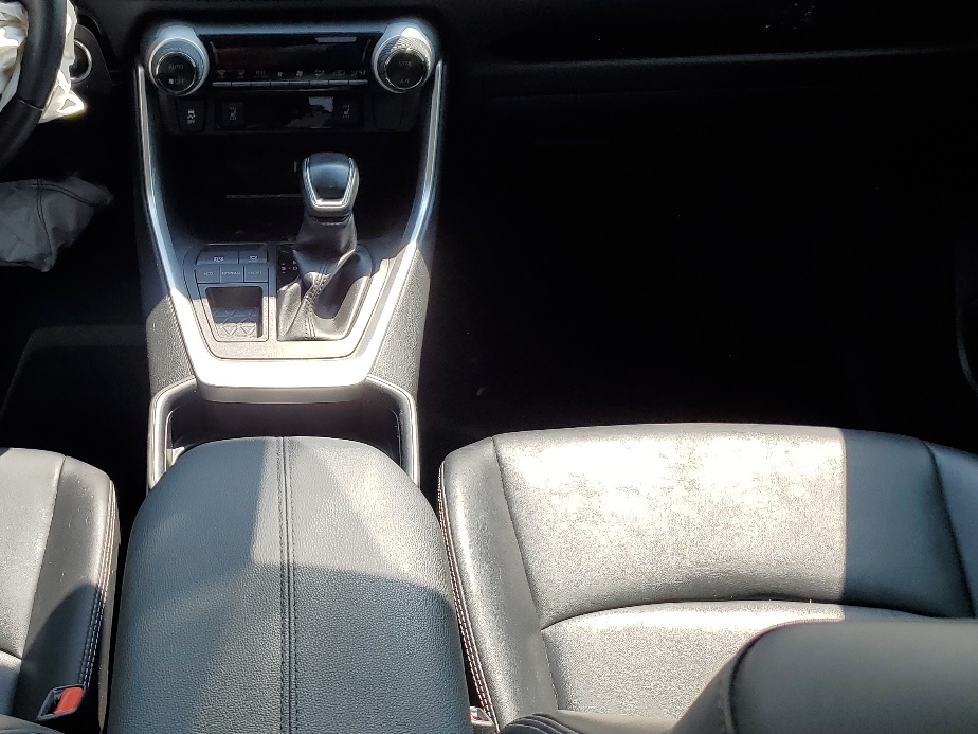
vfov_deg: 32.2
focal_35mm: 45
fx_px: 1271
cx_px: 214
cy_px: 370
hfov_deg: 40.6
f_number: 1.5
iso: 50
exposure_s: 1/769
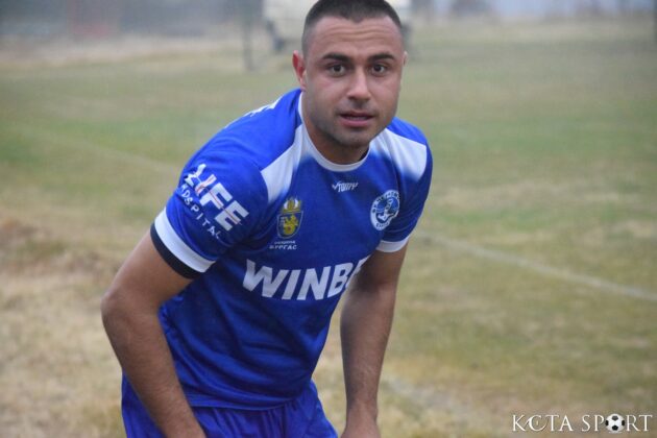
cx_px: 328
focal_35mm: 158
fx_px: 2874
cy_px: 219
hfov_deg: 13.0
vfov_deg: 8.7
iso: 12800
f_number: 5.6
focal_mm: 105
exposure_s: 1/640
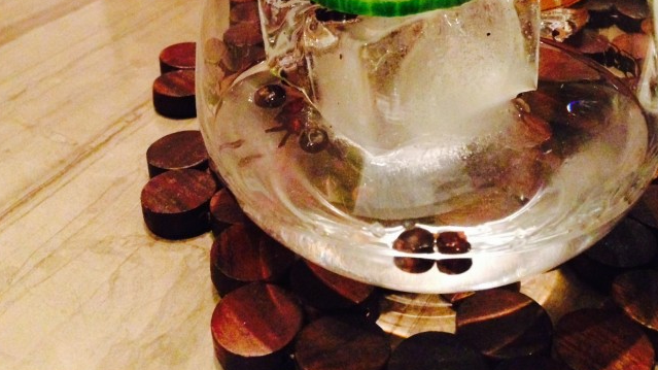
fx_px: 837
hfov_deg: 42.9
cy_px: 51
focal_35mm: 48
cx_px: 347
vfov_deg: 24.3
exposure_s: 1/15
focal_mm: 4.12
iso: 800
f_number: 2.4
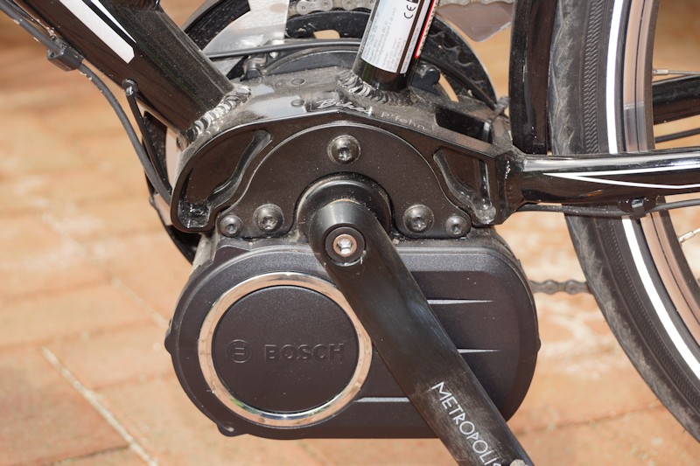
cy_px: 233
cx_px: 350
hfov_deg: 18.2
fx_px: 2187
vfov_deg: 12.2
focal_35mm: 112
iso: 100
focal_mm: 75
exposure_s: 1/160
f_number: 5.6
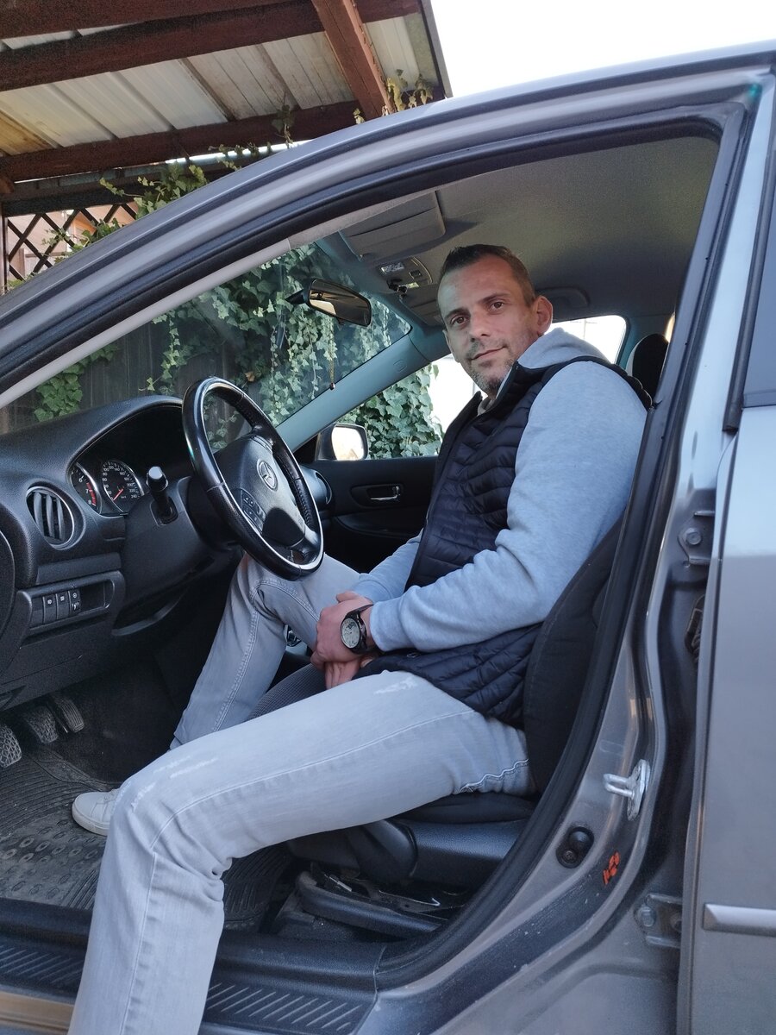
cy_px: 518
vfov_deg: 71.6
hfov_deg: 56.8
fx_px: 717
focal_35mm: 24
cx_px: 388
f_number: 1.89
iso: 80
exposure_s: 1/50
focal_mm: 5.89
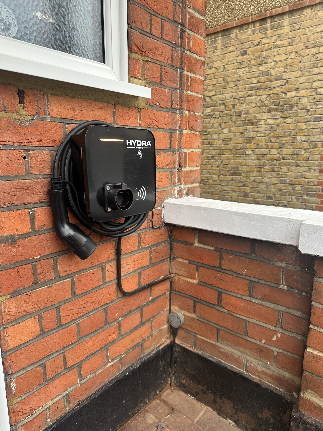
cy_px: 216
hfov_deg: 56.8
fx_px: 299
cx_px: 162
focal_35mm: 24
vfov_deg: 71.6
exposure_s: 1/121
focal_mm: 6.86
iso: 64
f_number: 1.78
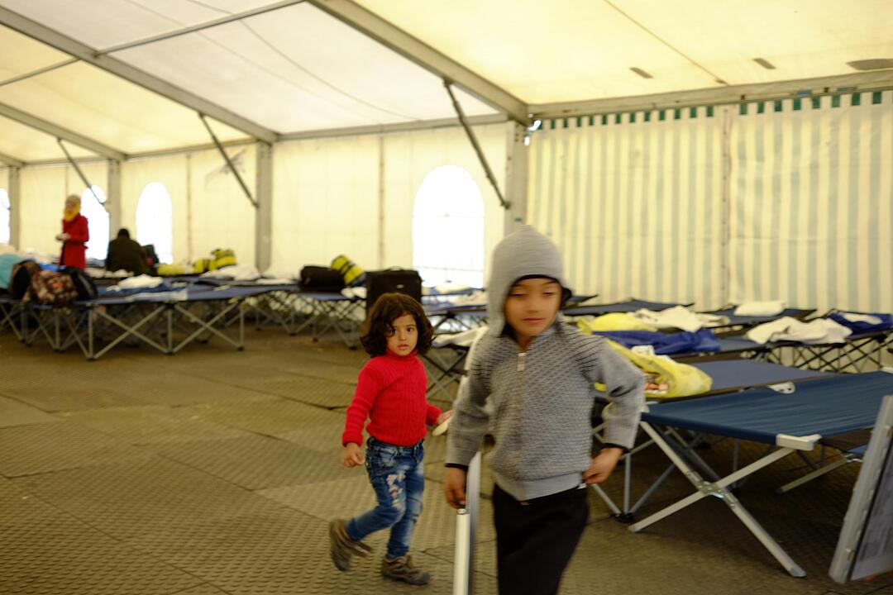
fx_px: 1017
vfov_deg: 32.6
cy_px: 298
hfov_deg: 47.4
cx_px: 446
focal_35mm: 41
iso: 400
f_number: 3.2
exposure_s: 1/60
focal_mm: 27
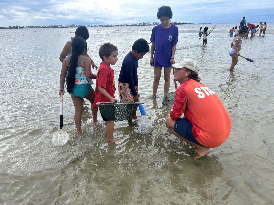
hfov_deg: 67.3
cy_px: 102
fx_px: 206
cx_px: 137
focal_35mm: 26
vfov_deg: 53.1
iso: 50
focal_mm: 5.7
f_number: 1.5
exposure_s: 1/1089
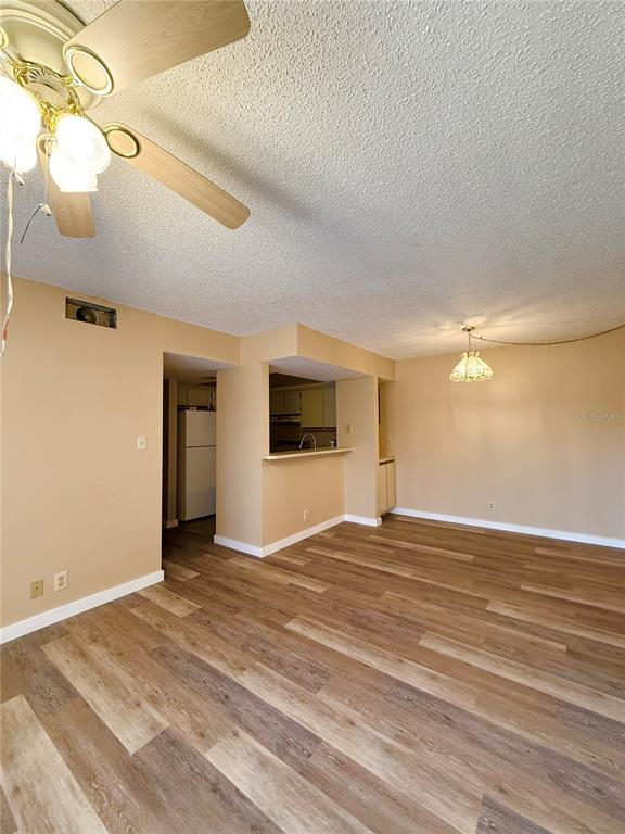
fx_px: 337
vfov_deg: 102.1
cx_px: 312
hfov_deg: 85.7
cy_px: 417
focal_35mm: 14
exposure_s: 1/60
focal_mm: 2.22
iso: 250
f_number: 2.2
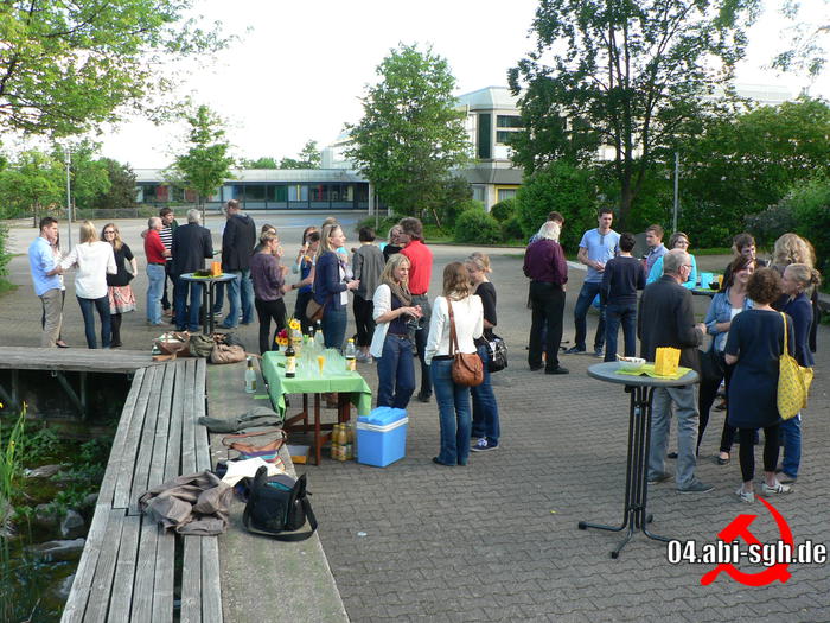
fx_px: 863
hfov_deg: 51.4
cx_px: 415
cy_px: 312
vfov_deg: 39.7
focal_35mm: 36
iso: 80
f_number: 3.6
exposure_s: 1/100
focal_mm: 6
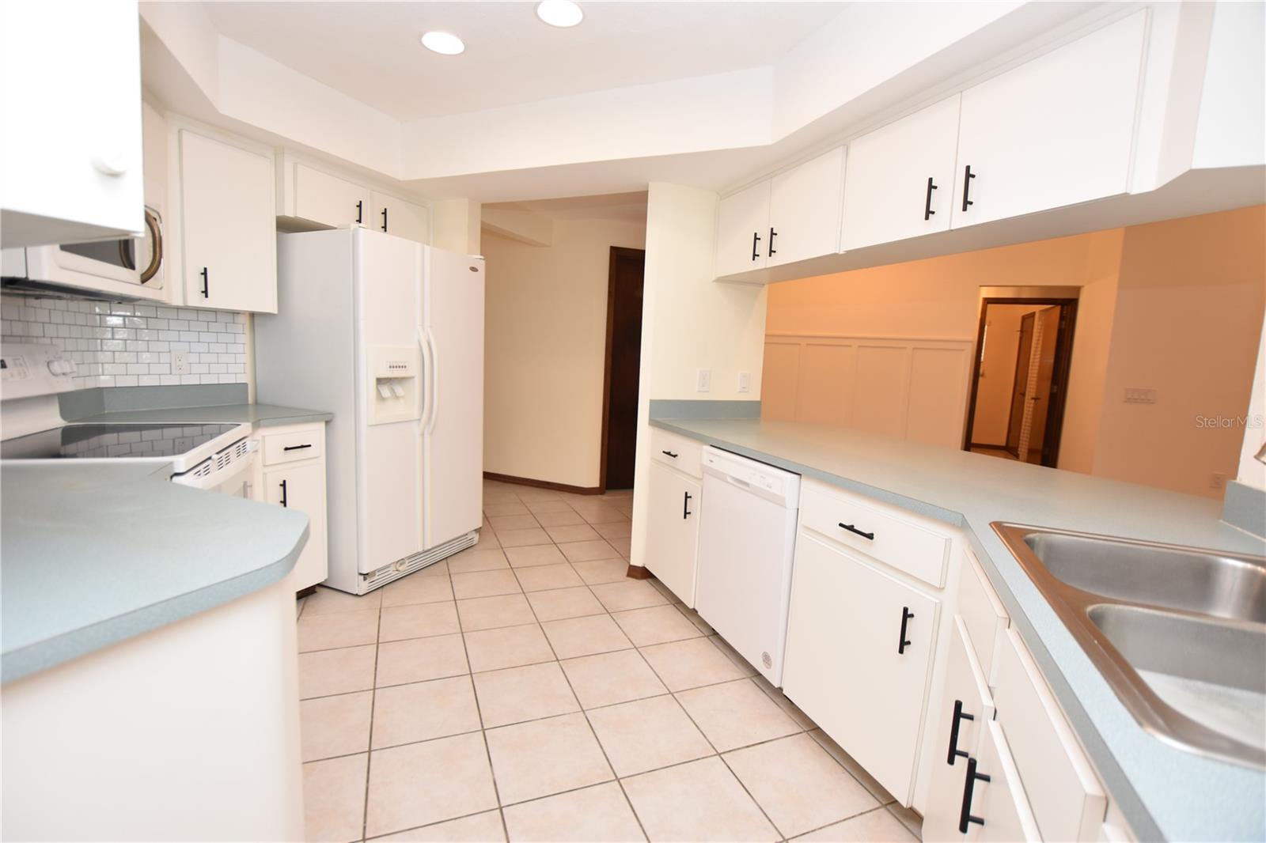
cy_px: 422
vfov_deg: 77.3
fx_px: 527
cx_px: 633
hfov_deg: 100.4
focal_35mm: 15
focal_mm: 10
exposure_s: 1/60
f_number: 4
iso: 200
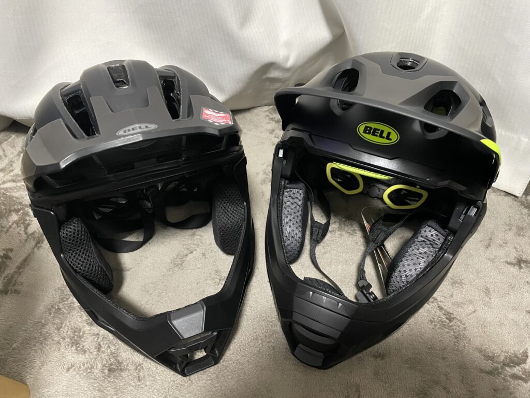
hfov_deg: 67.3
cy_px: 199
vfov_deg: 53.1
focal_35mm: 26
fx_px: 398
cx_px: 265
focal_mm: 4.2
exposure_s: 1/30
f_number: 1.6
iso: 640
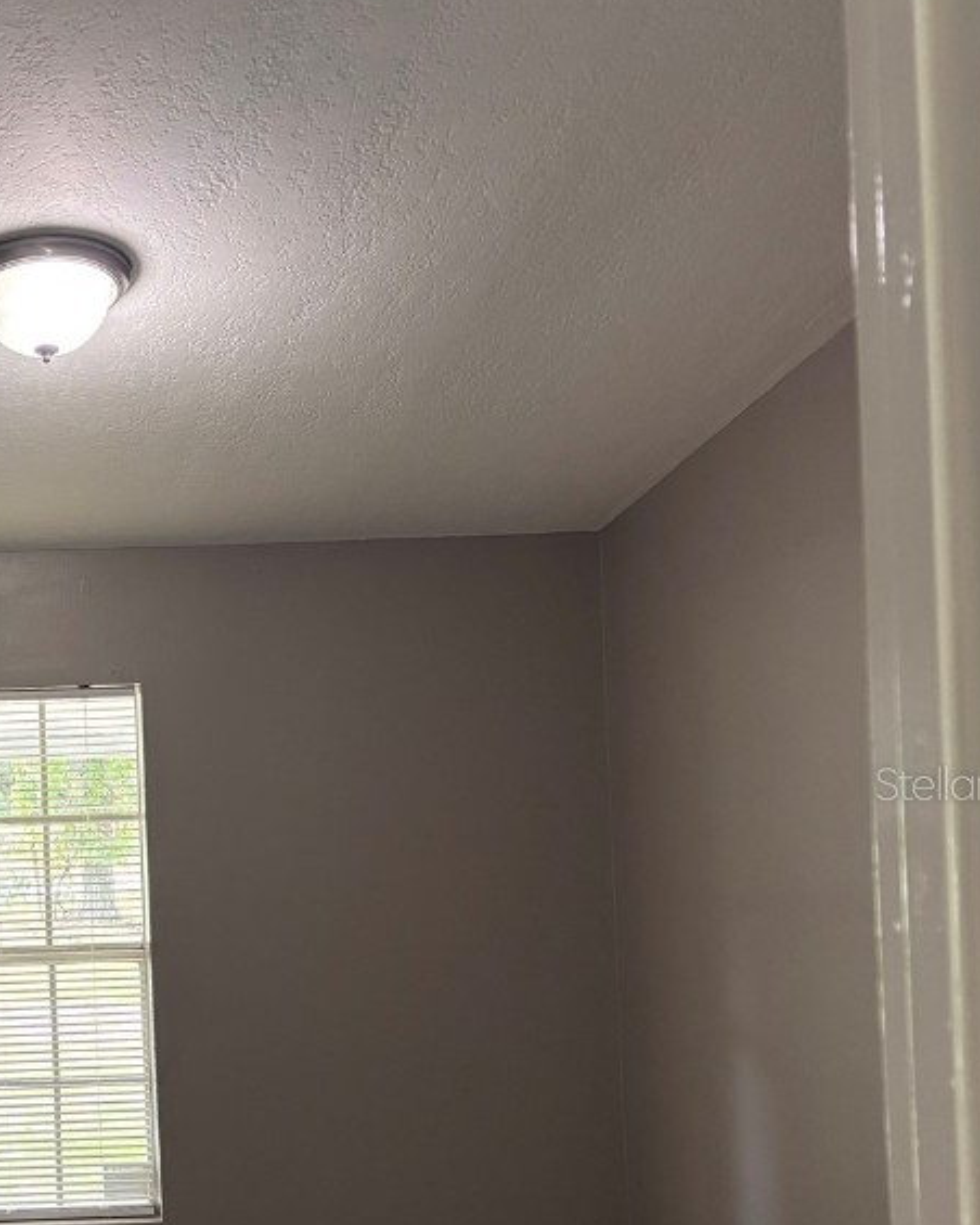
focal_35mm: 46
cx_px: -30
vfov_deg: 40.0
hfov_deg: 30.2
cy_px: 783
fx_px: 1668
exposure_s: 1/60
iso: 320
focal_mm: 5.96
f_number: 1.6
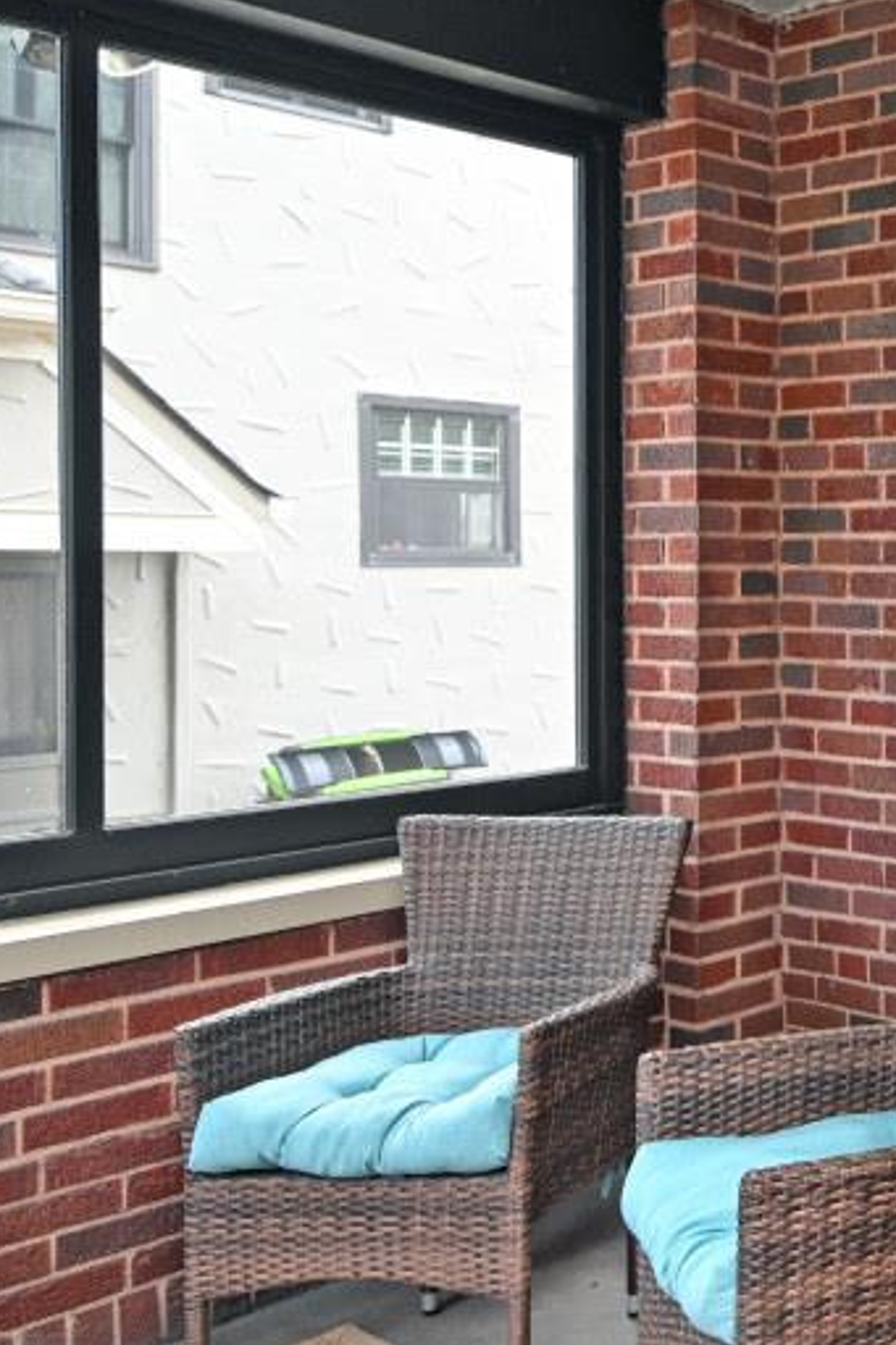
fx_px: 1532
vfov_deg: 47.3
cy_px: 567
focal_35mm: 41
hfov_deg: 25.2
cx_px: 1324
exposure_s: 1/60
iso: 200
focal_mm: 14
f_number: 4
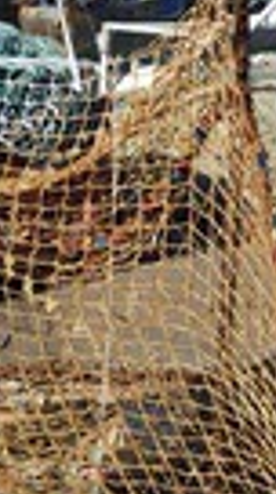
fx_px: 1438
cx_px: -4
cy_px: 153
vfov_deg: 19.4
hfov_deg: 10.9
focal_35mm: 110
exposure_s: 1/320
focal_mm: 34
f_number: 11
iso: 200
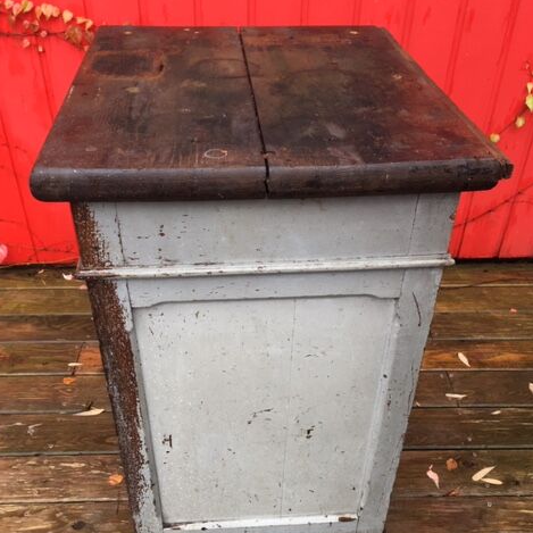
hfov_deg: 47.2
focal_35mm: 35
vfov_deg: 46.7
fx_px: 610
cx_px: 264
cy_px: 342
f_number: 2.2
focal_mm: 4.15
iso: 32
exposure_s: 1/50
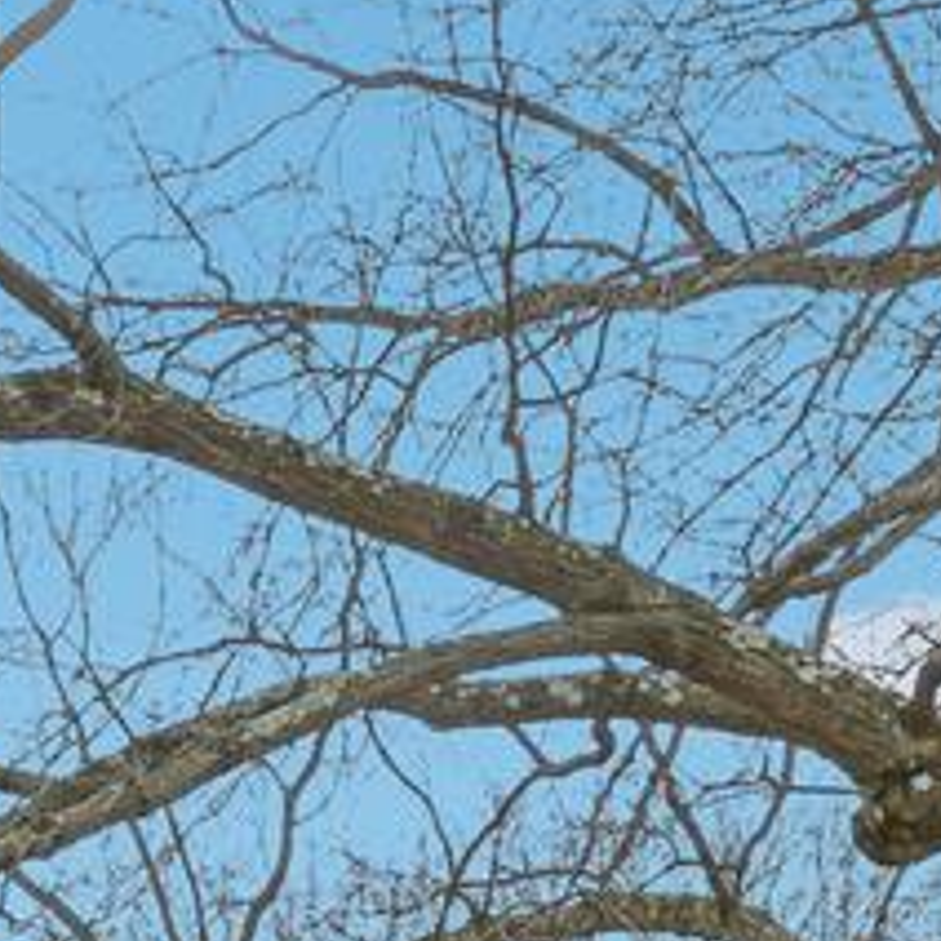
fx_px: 3537
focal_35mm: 115
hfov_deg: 14.6
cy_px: 2108
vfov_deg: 12.5
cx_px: -209
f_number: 8
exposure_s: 1/320
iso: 100
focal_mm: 14
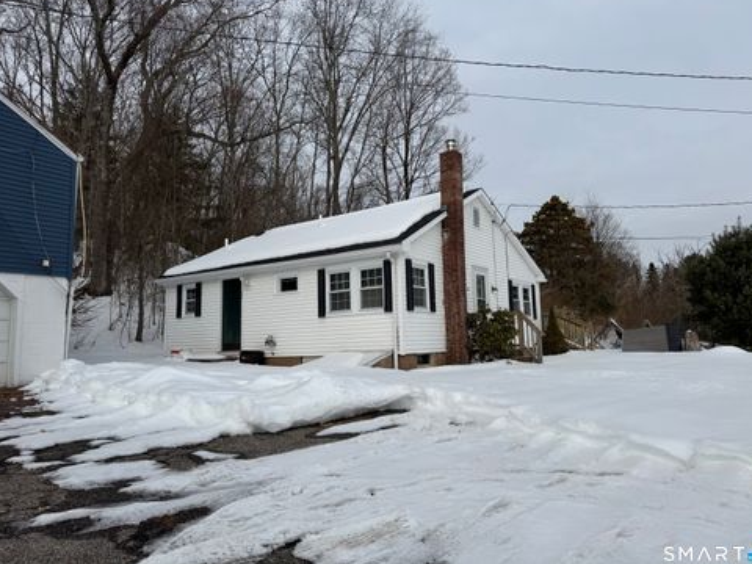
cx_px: 389
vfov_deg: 54.9
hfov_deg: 69.4
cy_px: 273
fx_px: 543
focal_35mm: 25
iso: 80
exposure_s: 1/4950
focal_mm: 6.76
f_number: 1.78
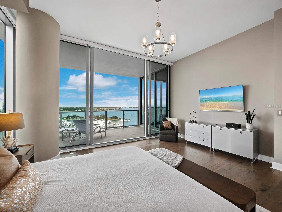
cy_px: 106
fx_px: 114
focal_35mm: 14
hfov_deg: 102.0
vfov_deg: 85.7
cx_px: 141
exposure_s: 1/13
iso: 250
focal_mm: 7
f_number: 11
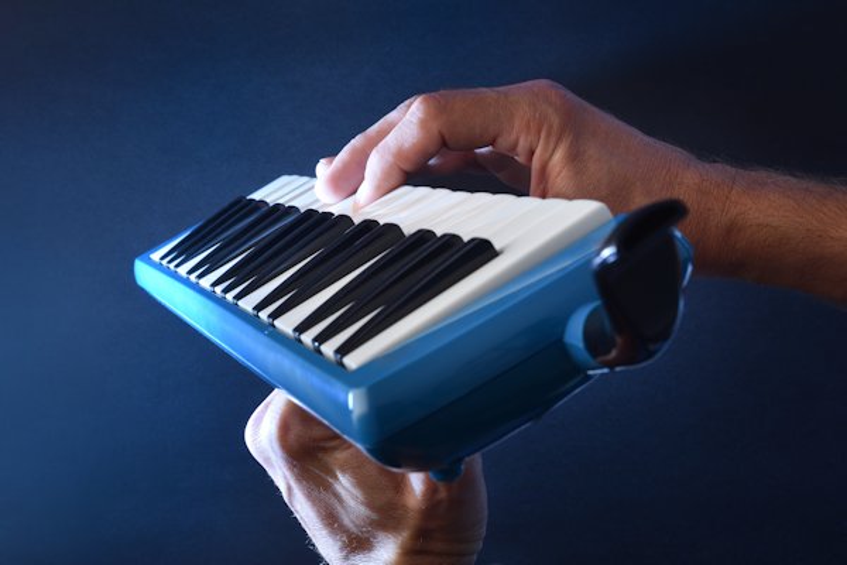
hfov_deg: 38.2
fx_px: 1223
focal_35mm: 52
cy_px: 282
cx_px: 424
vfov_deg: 26.0
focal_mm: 52
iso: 64
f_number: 18
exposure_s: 1/160
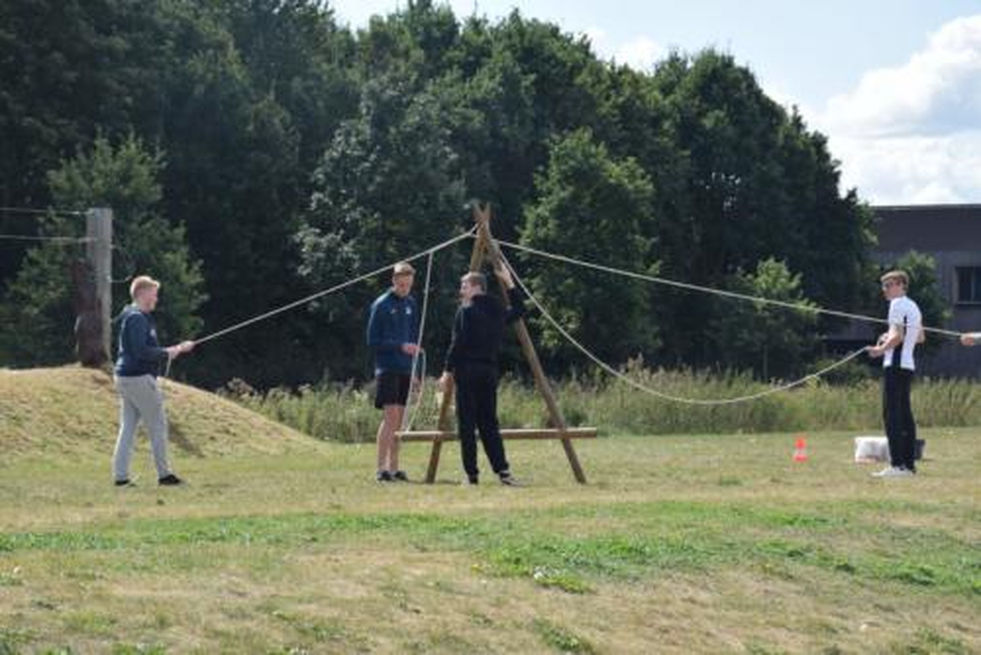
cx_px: 490
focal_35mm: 99
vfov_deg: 13.8
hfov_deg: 20.6
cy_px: 328
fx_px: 2699
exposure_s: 1/400
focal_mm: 66
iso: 200
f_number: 10
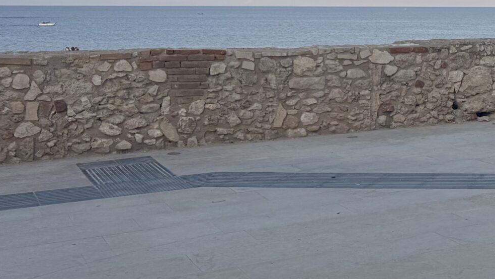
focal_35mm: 68
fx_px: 893
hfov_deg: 26.4
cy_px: 5
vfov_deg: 17.4
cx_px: 641
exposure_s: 1/1059
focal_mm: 6.76
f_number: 1.78
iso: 80
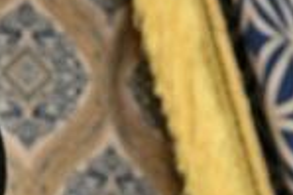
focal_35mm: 827
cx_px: -112
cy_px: 389
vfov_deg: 1.7
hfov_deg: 2.5
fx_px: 6723
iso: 400
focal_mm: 120
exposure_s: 1/100
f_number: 4
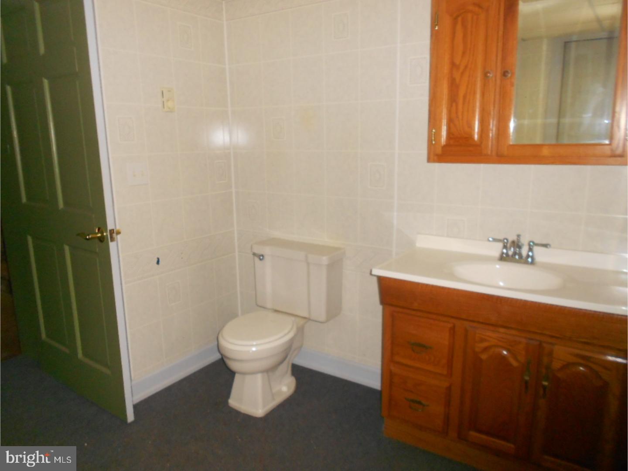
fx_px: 472
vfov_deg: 53.1
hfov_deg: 67.3
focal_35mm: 26
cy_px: 236
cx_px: 314
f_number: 3.2
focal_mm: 4.6
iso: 250
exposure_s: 1/25
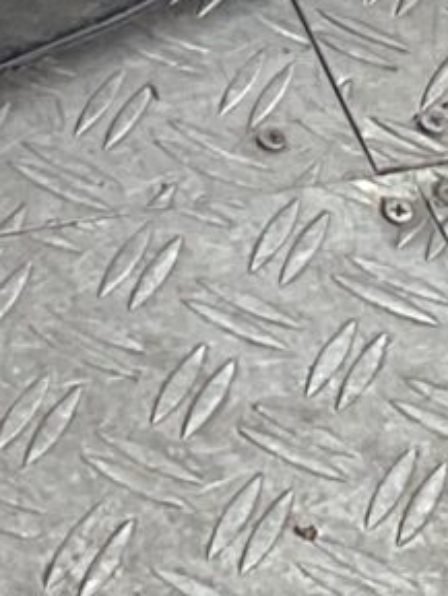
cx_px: 229
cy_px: -526
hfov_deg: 5.8
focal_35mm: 257
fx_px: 4432
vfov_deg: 7.4
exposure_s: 1/100
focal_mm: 3
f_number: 1.8
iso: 25
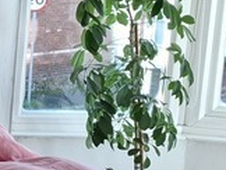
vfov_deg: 10.3
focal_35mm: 145
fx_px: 948
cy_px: 98
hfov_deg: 10.6
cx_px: -393
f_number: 1.8
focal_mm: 5.54
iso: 50
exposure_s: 1/100
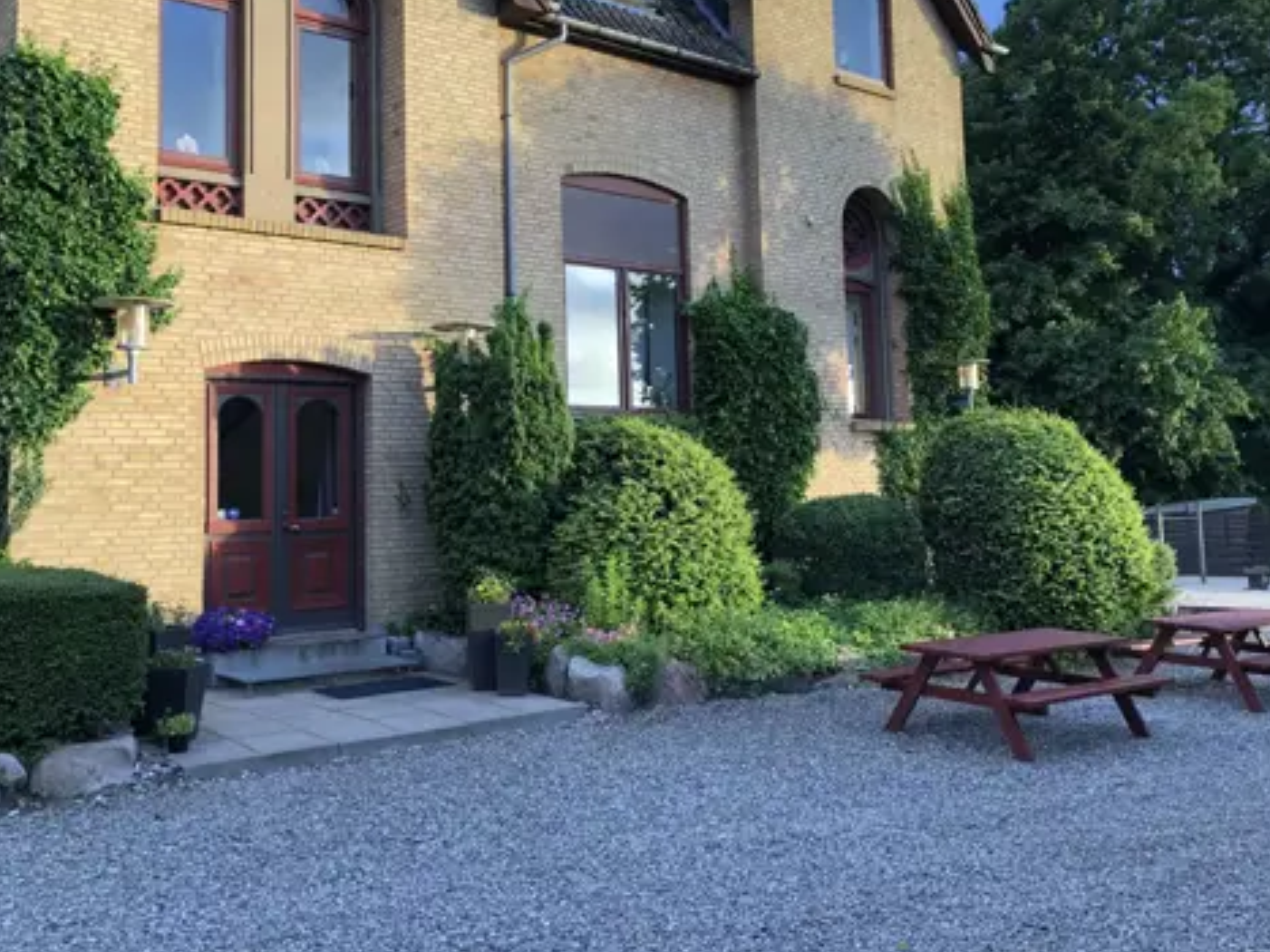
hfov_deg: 51.2
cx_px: 729
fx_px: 1320
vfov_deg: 39.4
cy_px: 364
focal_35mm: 36
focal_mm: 3.99
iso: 50
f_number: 1.8
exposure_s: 1/120
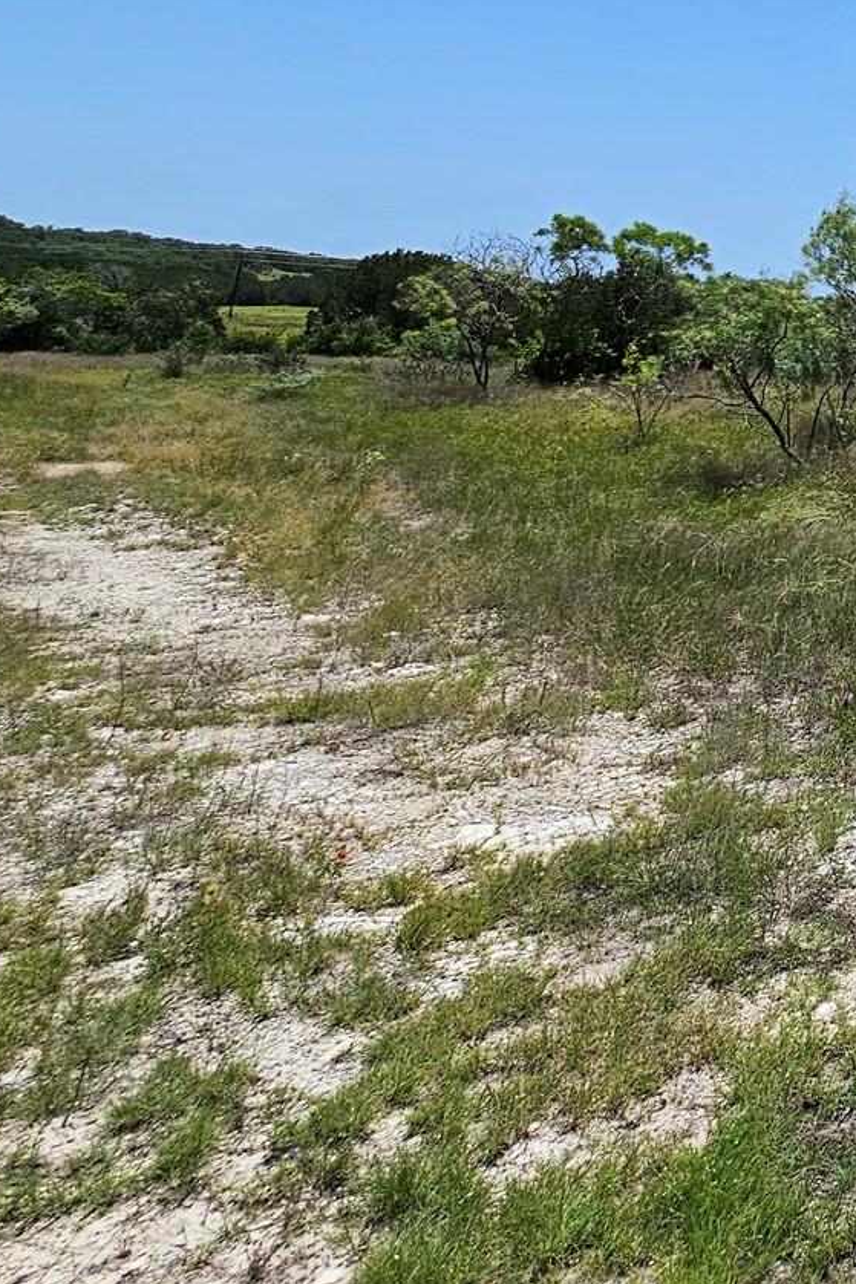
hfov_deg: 27.1
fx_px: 1177
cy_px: 116
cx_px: 1302
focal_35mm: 33
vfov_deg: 50.4
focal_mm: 2.2
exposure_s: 1/3569
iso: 50
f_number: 2.2
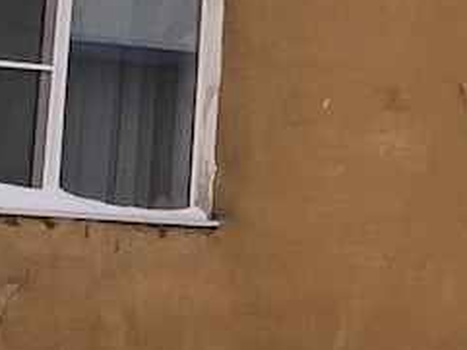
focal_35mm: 209
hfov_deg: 8.6
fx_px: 2821
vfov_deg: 7.0
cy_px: -251
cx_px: 1147
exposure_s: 1/17
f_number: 1.8
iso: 80
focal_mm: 3.99
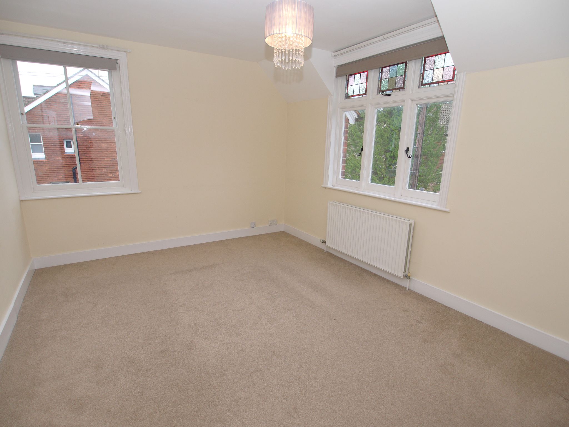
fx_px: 296
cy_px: 214
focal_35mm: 18
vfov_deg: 71.6
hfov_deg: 87.8
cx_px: 284
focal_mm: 9
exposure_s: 1/60
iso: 100
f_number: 4
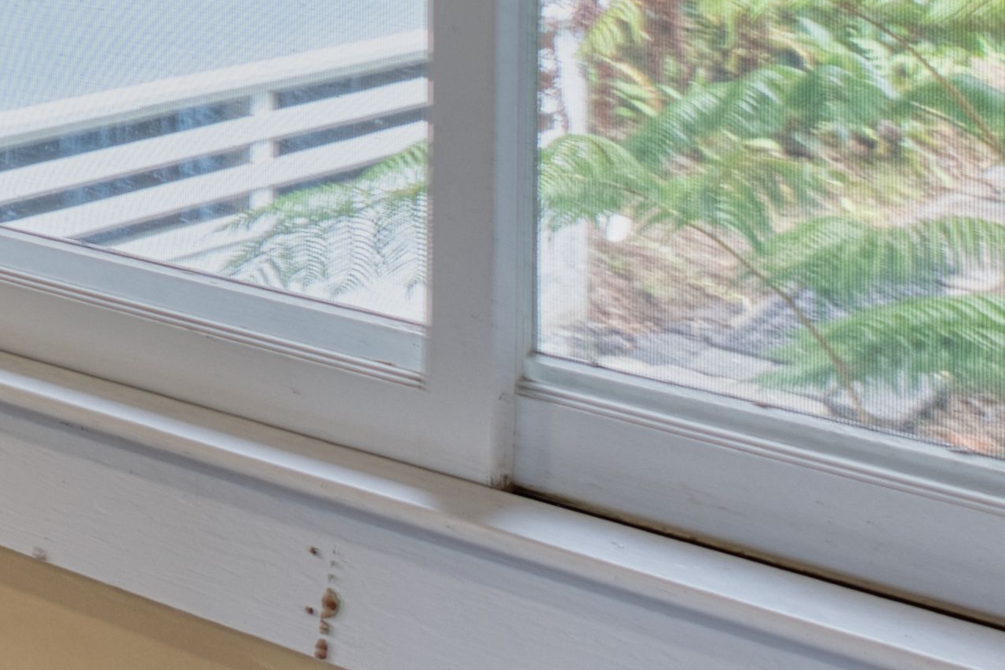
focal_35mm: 87
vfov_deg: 14.5
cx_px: -797
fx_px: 2429
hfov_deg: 18.4
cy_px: -394
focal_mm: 14
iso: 50
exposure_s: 1/8
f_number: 4
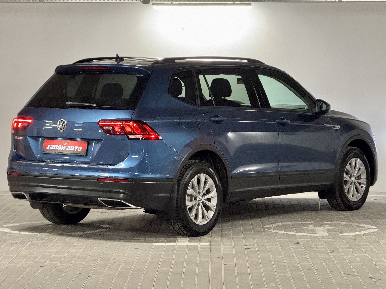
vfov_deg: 12.3
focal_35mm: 120
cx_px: 193
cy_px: 144
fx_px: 1338
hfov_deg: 16.4
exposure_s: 1/50
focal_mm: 15.66
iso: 500
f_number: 2.8
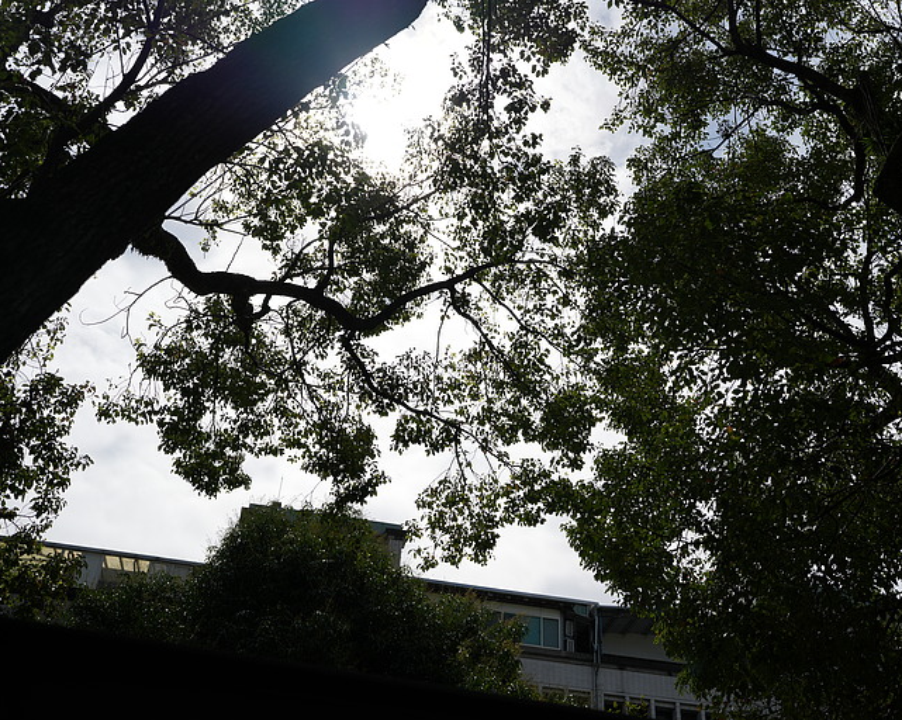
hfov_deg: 45.7
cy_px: 364
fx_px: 1067
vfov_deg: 37.3
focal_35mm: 40
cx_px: 512
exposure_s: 1/8000
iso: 100
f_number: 2.8
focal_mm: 35
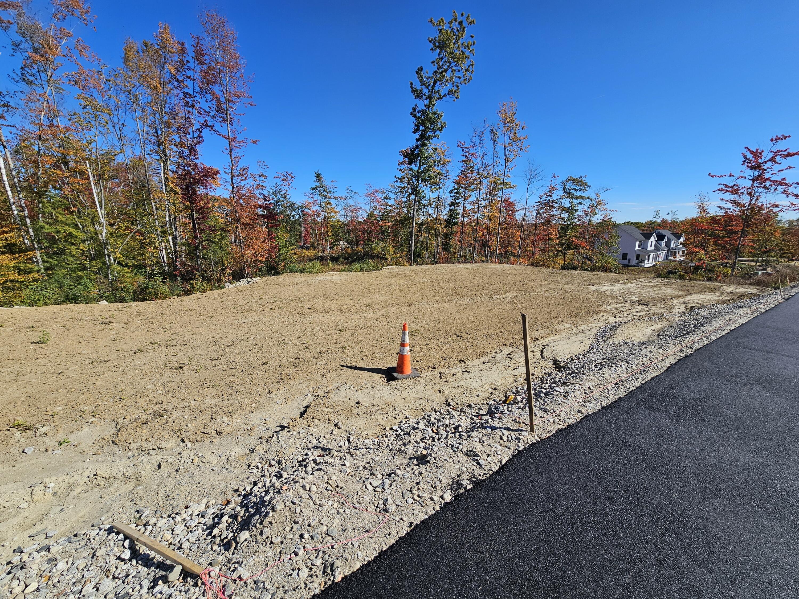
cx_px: 400
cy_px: 300
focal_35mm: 13
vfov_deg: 89.9
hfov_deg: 106.2
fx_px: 300
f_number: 2.2
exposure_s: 1/2945
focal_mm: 2.2
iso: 50
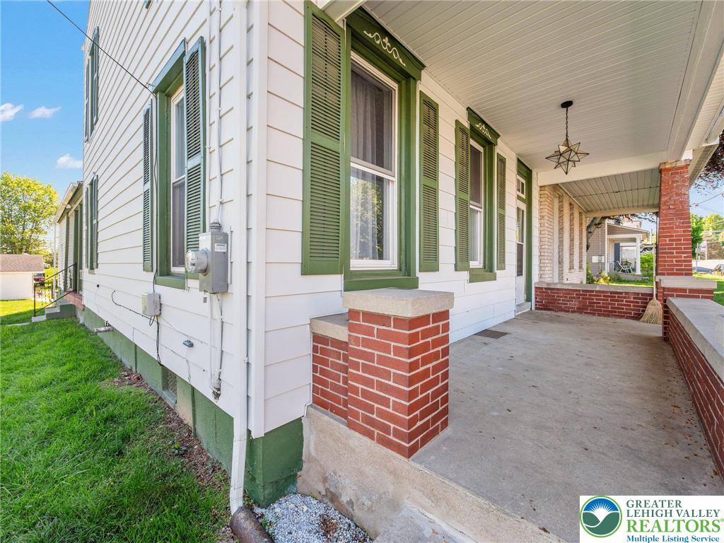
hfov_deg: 102.1
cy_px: 272
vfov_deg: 85.7
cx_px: 362
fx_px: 293
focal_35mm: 14
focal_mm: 7
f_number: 5.6
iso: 200
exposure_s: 1/80
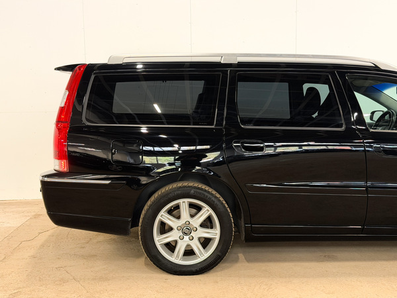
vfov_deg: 30.3
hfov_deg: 39.7
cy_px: 149
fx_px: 550
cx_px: 198
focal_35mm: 48
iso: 200
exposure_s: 1/50
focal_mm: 6.76
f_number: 1.8
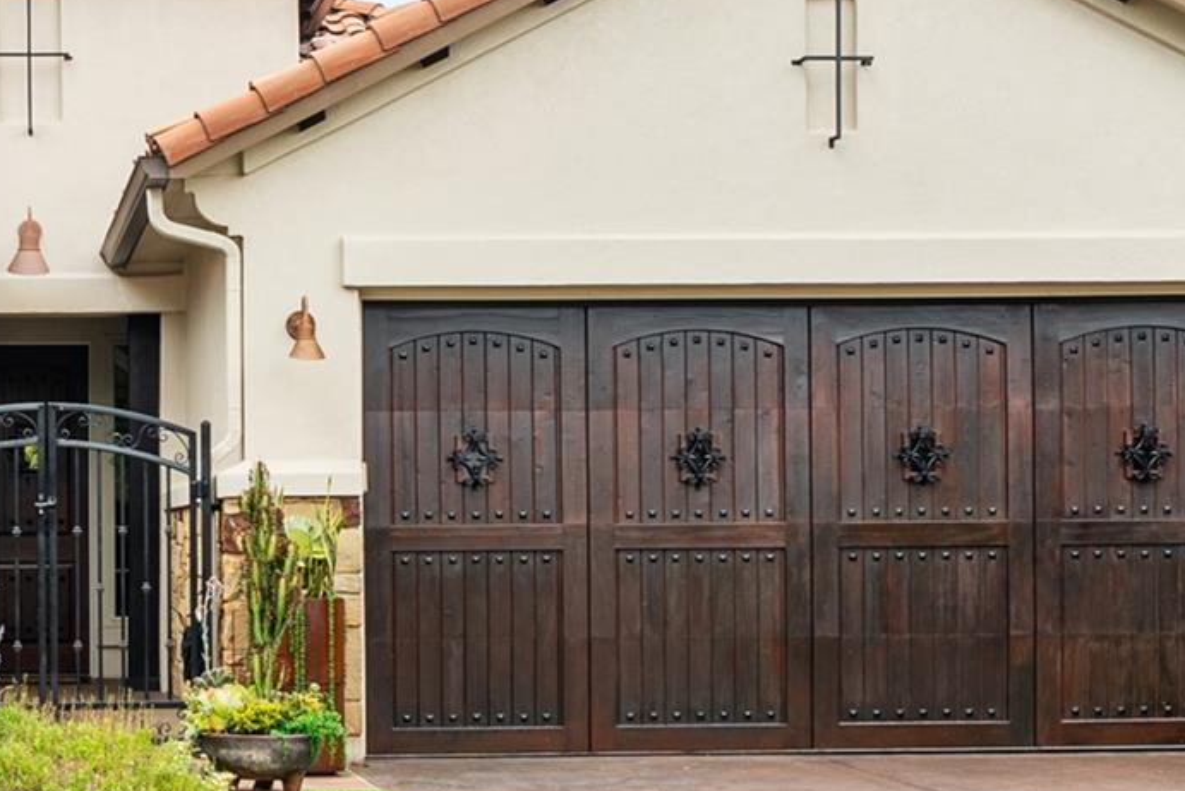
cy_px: 610
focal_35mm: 80
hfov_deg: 24.4
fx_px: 2634
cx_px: 36
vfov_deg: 17.0
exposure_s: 1/50
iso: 100
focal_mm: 27
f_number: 8
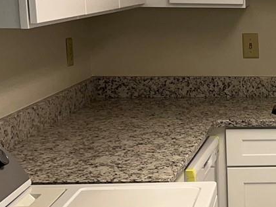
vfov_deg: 14.9
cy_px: 137
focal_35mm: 99
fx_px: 789
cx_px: 386
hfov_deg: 18.1
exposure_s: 1/90
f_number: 1.5
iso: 64
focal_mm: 5.7
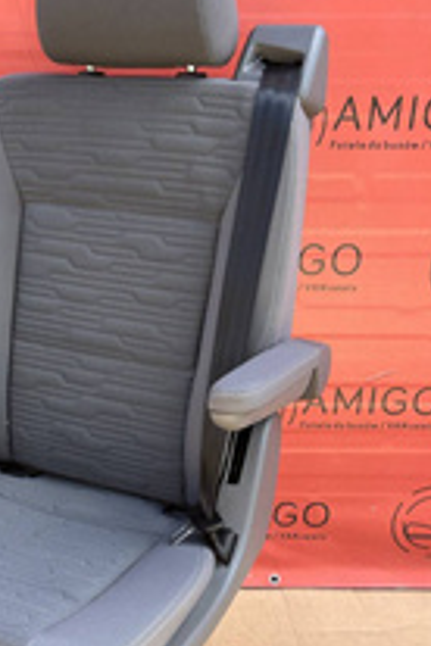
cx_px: 62
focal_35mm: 47
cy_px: 387
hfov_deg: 27.8
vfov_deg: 41.7
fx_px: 844
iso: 40
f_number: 1.6
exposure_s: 1/243
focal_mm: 5.1
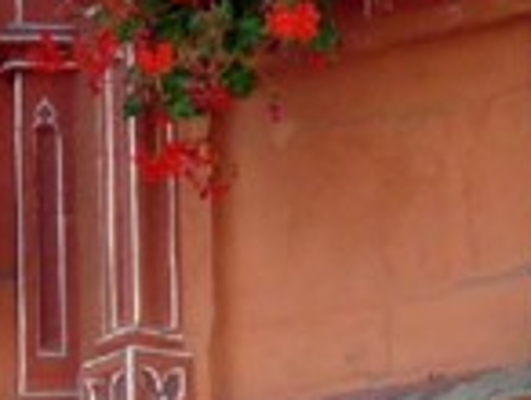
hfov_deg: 3.4
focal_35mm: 585
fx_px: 8989
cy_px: -655
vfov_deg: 2.5
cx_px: -353
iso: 100
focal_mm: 11.1
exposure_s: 1/125
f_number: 4
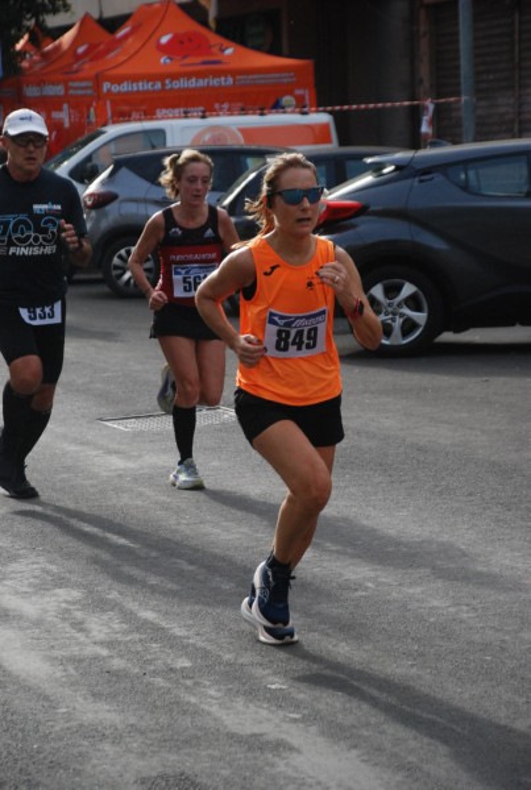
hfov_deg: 10.8
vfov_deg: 16.0
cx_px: 266
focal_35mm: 128
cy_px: 395
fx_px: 2806
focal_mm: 85
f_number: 5.6
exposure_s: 1/1000
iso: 1000
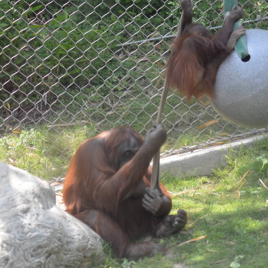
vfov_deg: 8.3
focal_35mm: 212
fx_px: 1857
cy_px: 134
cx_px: 195
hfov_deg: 8.2
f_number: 4.5
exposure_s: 1/320
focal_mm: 110
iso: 400
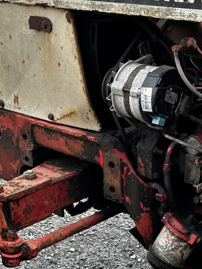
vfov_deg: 28.4
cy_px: 172
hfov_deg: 21.6
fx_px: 529
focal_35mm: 68
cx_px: 108
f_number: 1.5
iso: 50
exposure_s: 1/471
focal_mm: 5.7
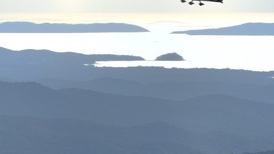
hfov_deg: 6.7
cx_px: 97
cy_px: 45
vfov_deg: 3.8
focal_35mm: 322
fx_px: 2341
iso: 800
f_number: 16
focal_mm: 200
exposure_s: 1/1250
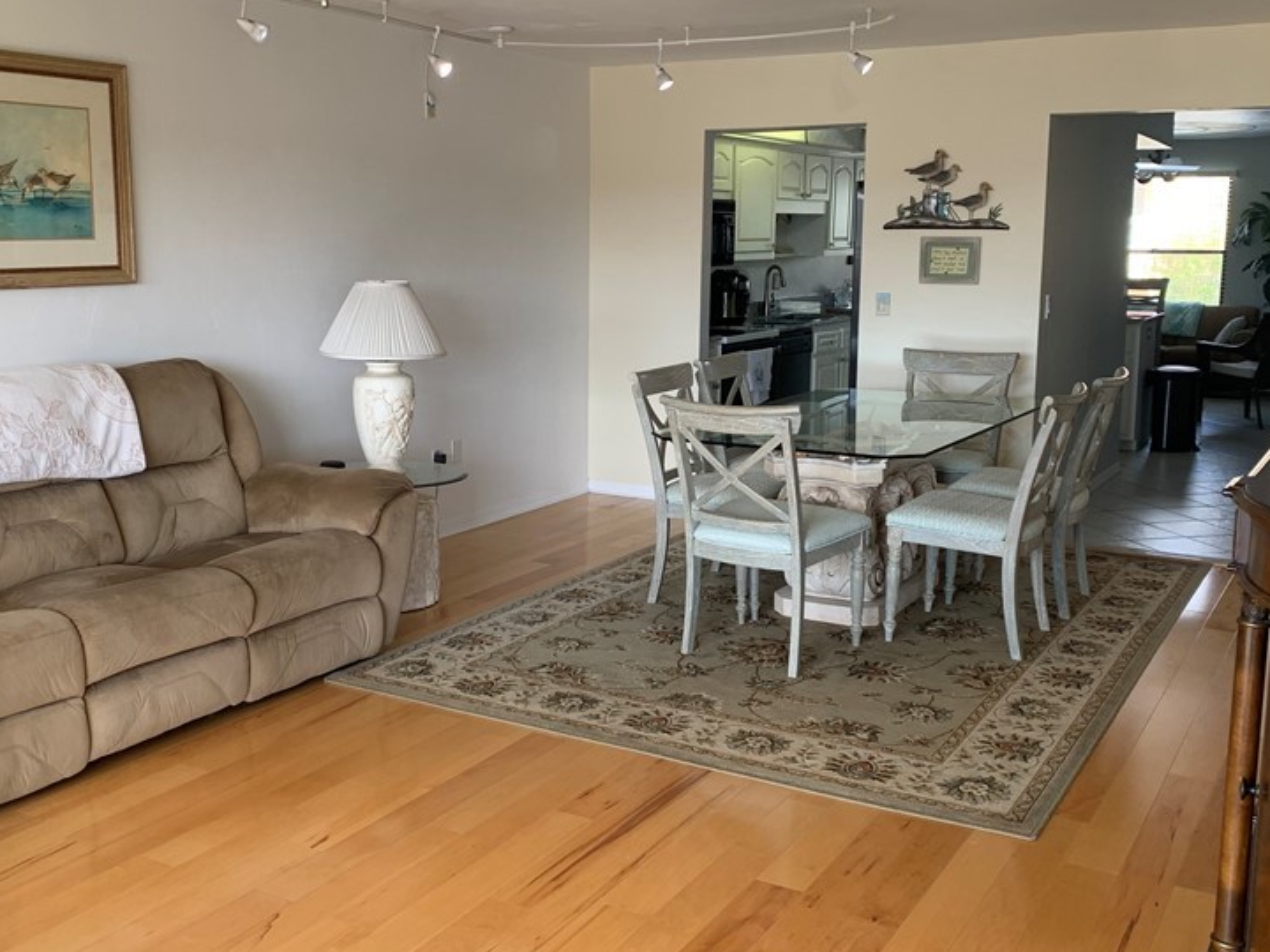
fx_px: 1357
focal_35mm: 37
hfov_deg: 50.1
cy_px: 434
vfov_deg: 38.6
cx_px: 587
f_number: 1.8
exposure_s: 1/121
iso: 40
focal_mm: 4.25
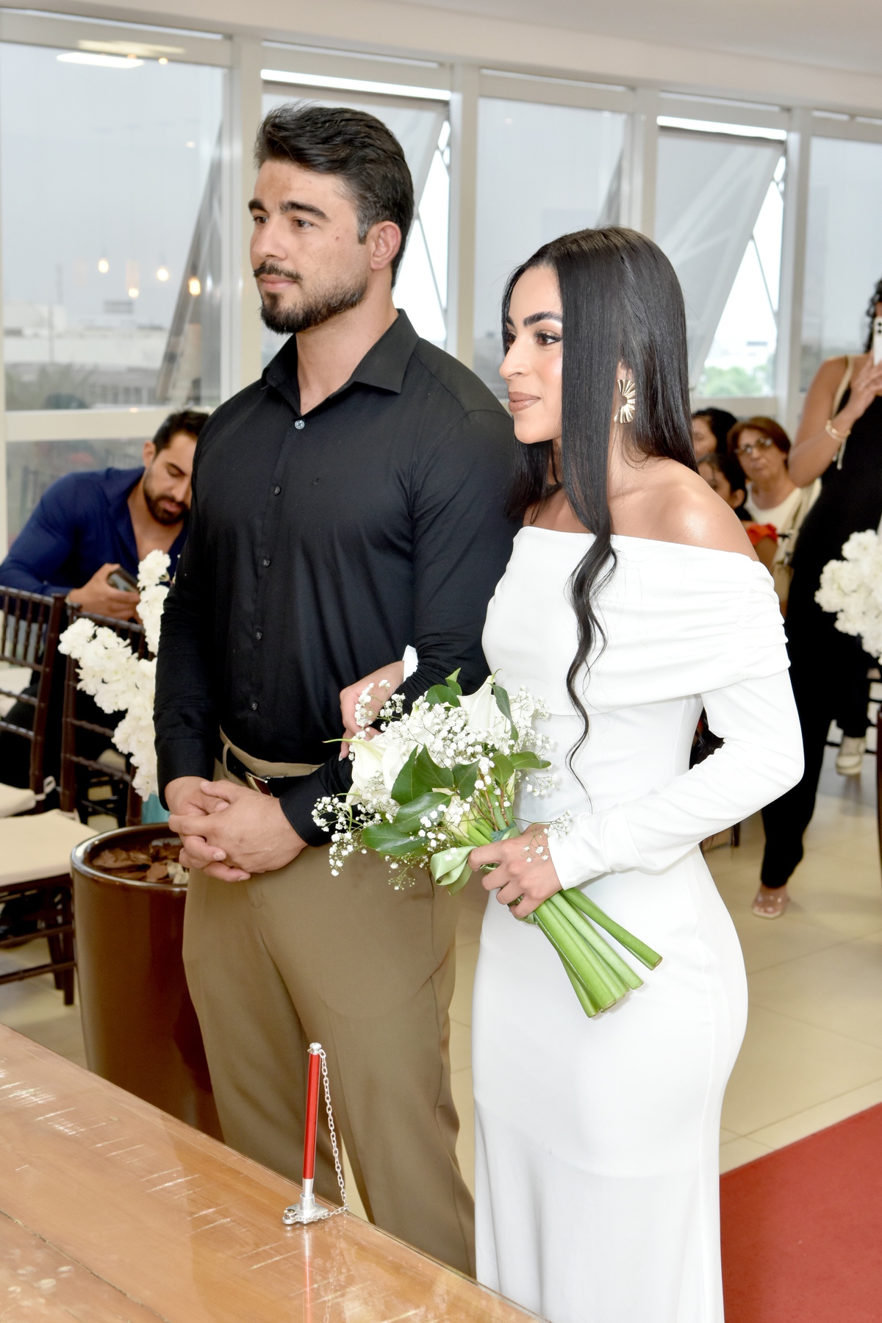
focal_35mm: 52
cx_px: 441
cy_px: 662
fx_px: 1929
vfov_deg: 37.9
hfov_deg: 25.8
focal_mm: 35
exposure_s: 1/100
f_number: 5
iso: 640
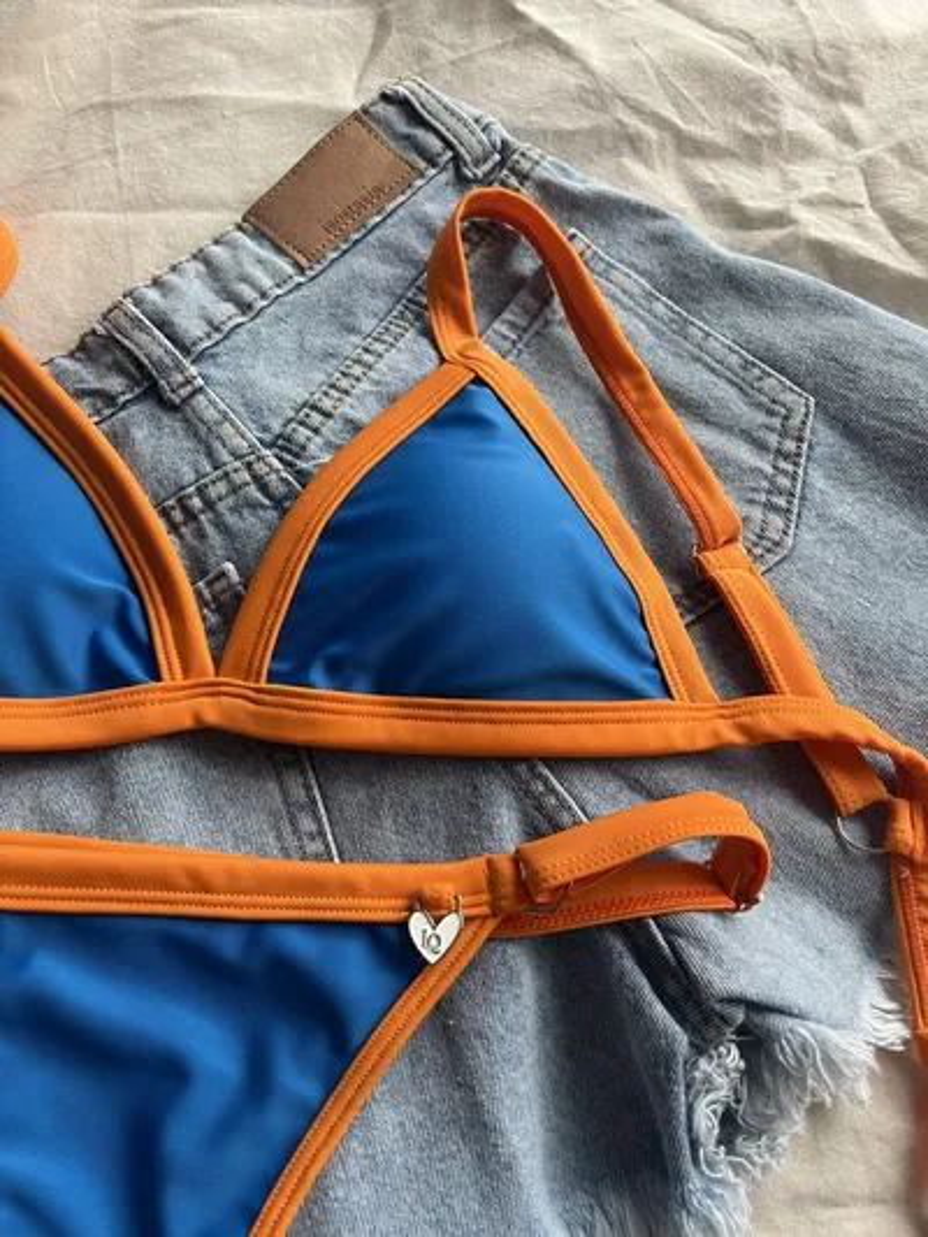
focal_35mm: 26
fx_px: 929
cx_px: 464
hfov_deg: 53.1
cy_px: 618
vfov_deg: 67.3
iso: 125
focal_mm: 5.1
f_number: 1.6
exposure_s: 1/72
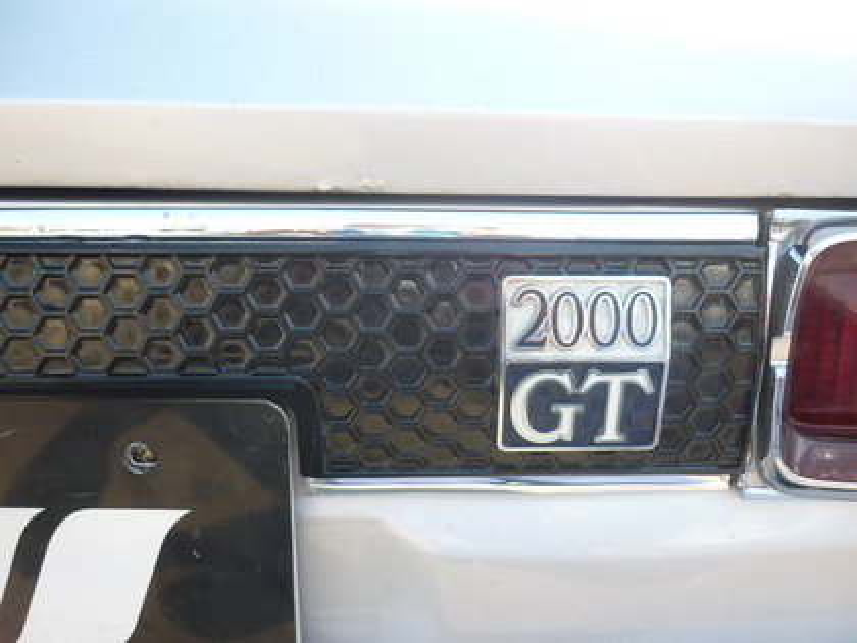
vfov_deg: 42.9
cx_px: 428
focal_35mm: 33
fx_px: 817
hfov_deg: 55.4
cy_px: 322
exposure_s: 1/160
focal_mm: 5.5
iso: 80
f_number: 2.8
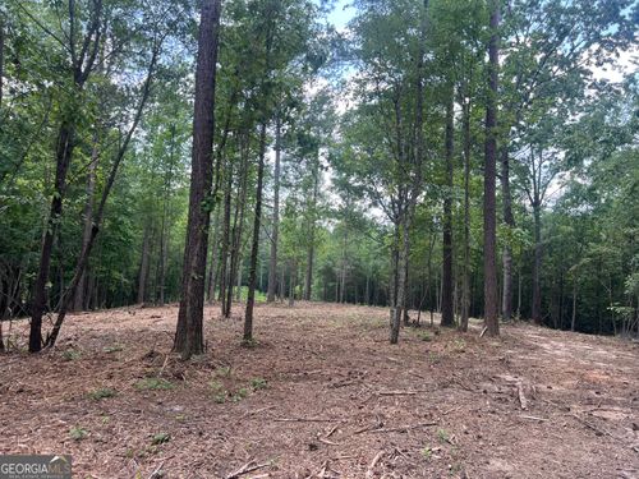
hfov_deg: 67.3
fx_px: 480
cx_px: 320
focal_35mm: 26
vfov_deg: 53.1
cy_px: 240
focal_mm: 5.7
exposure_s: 1/541
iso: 50
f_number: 1.5
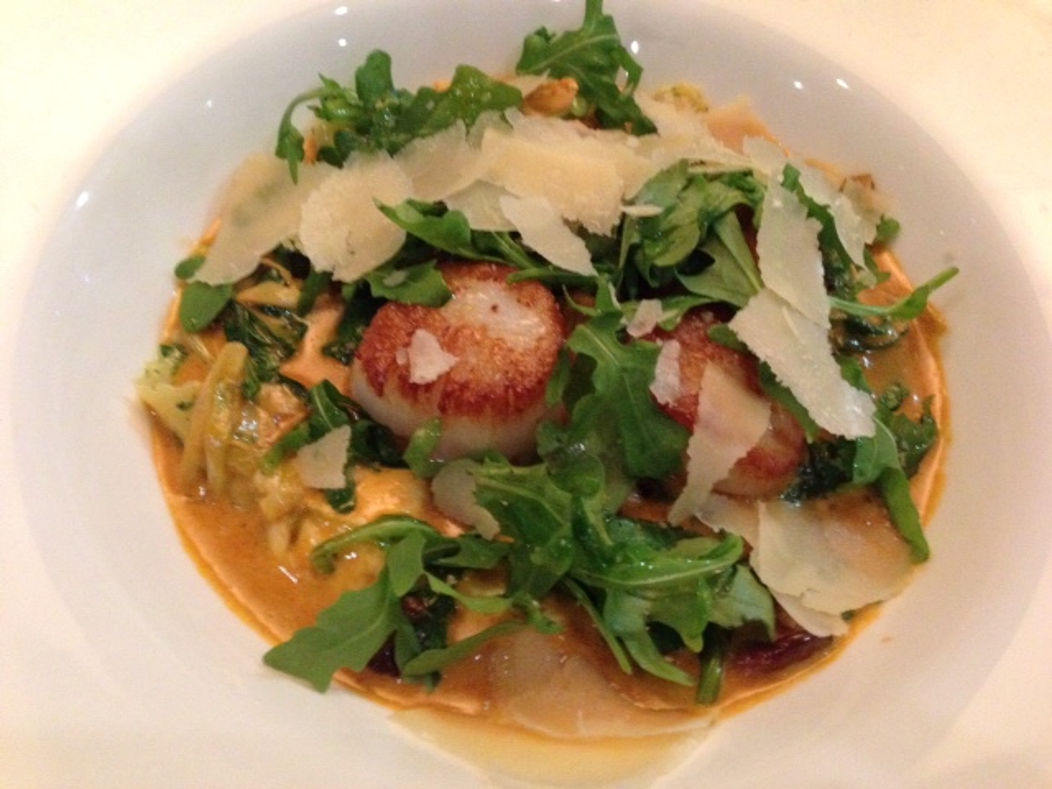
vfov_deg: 42.9
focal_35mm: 33
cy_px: 394
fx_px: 1003
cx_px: 526
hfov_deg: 55.4
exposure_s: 1/15
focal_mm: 4.13
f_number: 2.4
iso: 640
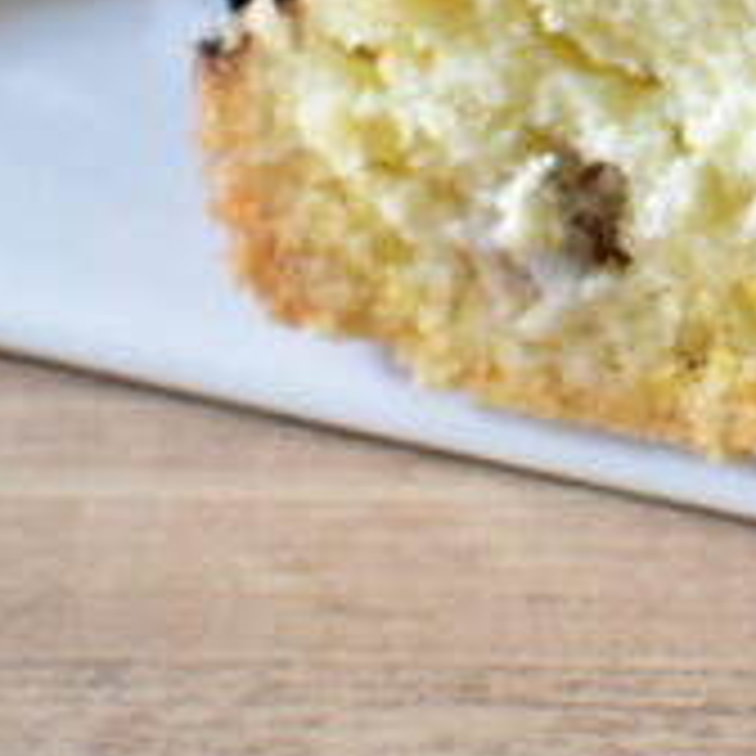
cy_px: -122
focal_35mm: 191
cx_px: 1174
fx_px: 4715
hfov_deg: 8.9
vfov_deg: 9.1
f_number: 8
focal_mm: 35
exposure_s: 1/20
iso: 1250
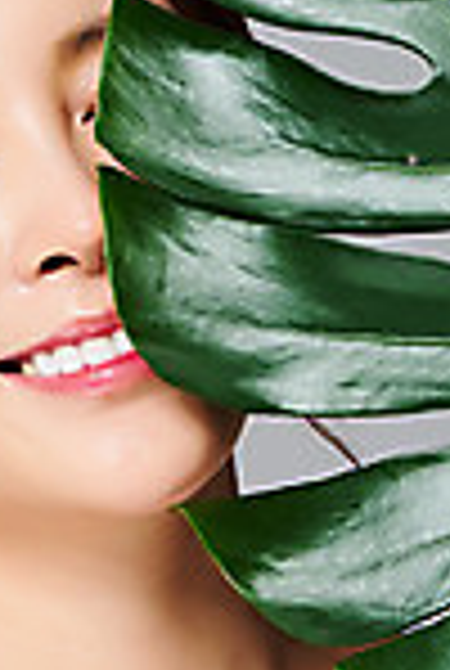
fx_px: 5244
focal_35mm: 281
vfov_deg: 7.3
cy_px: 364
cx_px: 65
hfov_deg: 4.9
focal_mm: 105
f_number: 16
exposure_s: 1/125
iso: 64
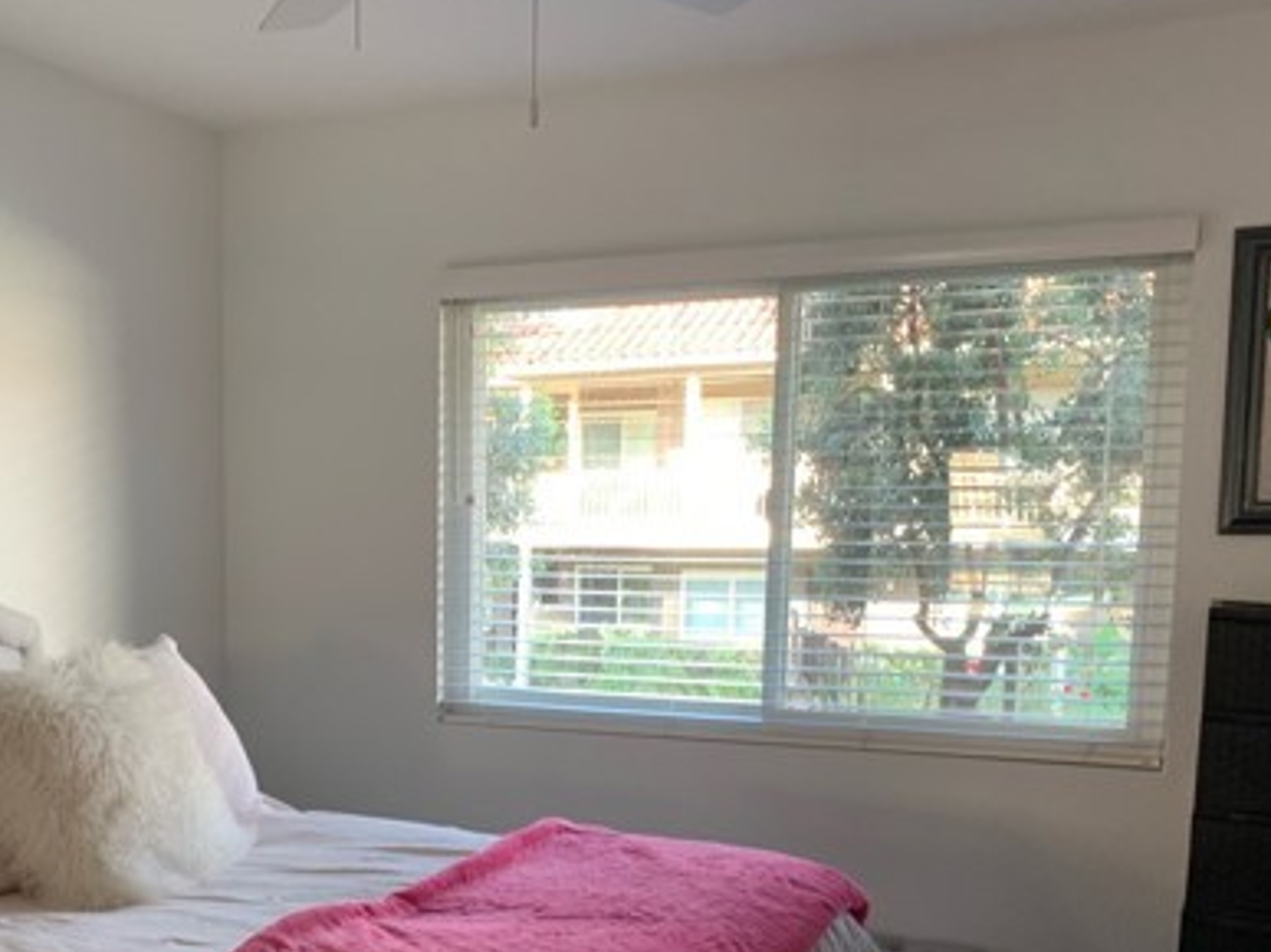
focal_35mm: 43
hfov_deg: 43.5
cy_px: 739
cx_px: 473
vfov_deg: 32.8
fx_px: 1578
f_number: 1.8
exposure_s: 1/60
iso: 160
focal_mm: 4.25
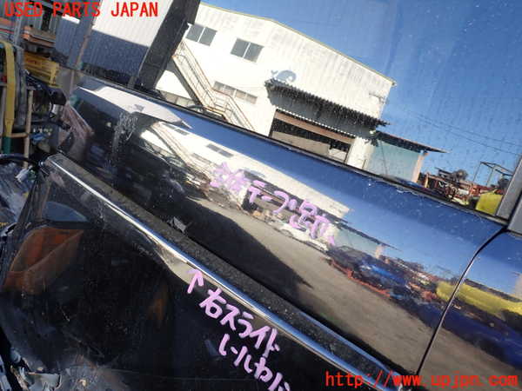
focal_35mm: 30
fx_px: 452
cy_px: 196
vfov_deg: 46.8
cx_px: 261
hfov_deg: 60.0
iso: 100
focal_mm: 5.4
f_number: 3.2
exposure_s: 1/80
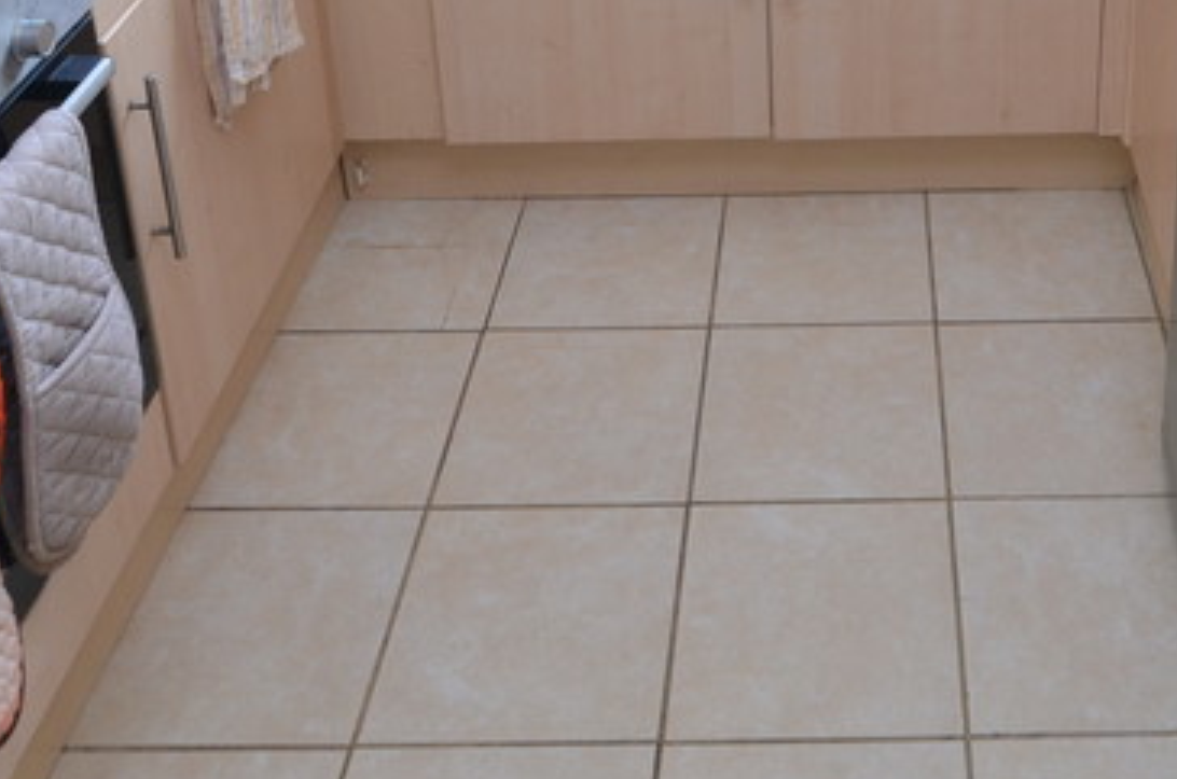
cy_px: -255
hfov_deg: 41.2
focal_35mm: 46
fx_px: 1514
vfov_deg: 24.8
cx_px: 892
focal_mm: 11
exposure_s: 1/80
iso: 400
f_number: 4.5
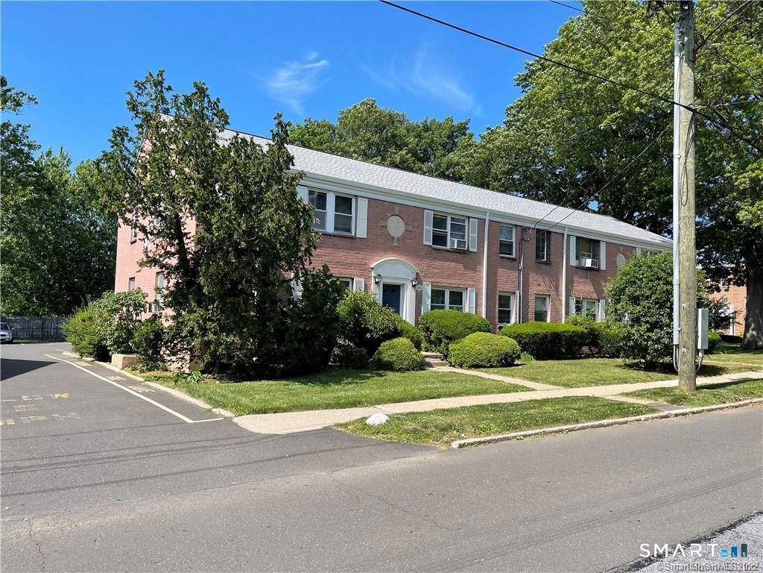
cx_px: 382
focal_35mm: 26
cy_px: 286
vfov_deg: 53.1
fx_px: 573
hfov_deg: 67.3
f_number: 1.6
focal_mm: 5.1
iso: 32
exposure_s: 1/2083
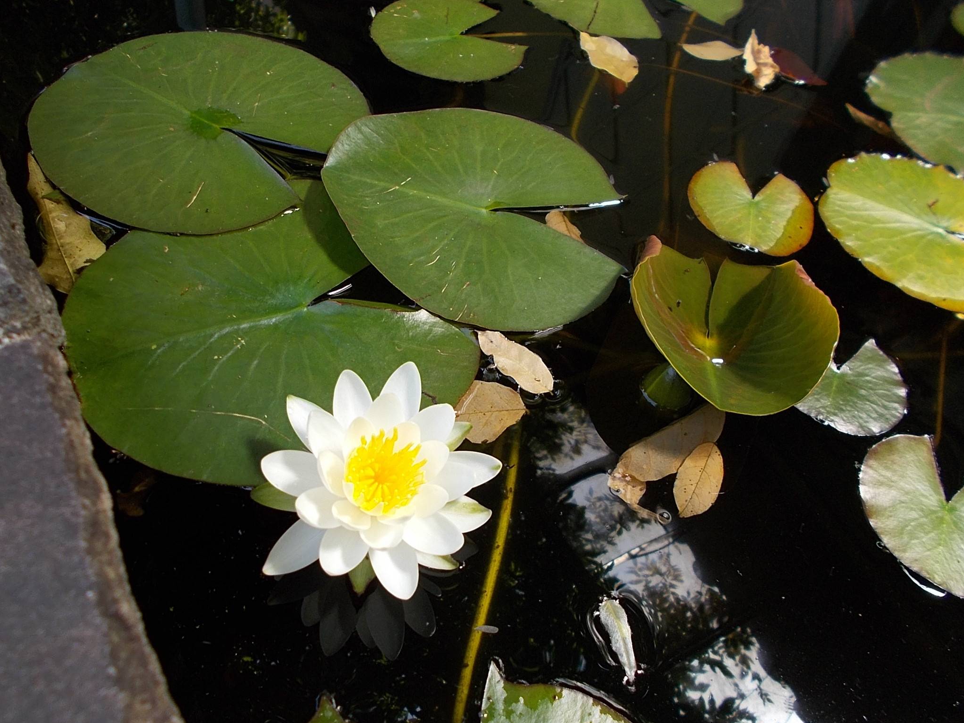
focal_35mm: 29
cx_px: 438
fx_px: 808
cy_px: 350
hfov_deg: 61.5
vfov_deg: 48.2
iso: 80
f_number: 3.2
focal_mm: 4.6
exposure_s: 1/125
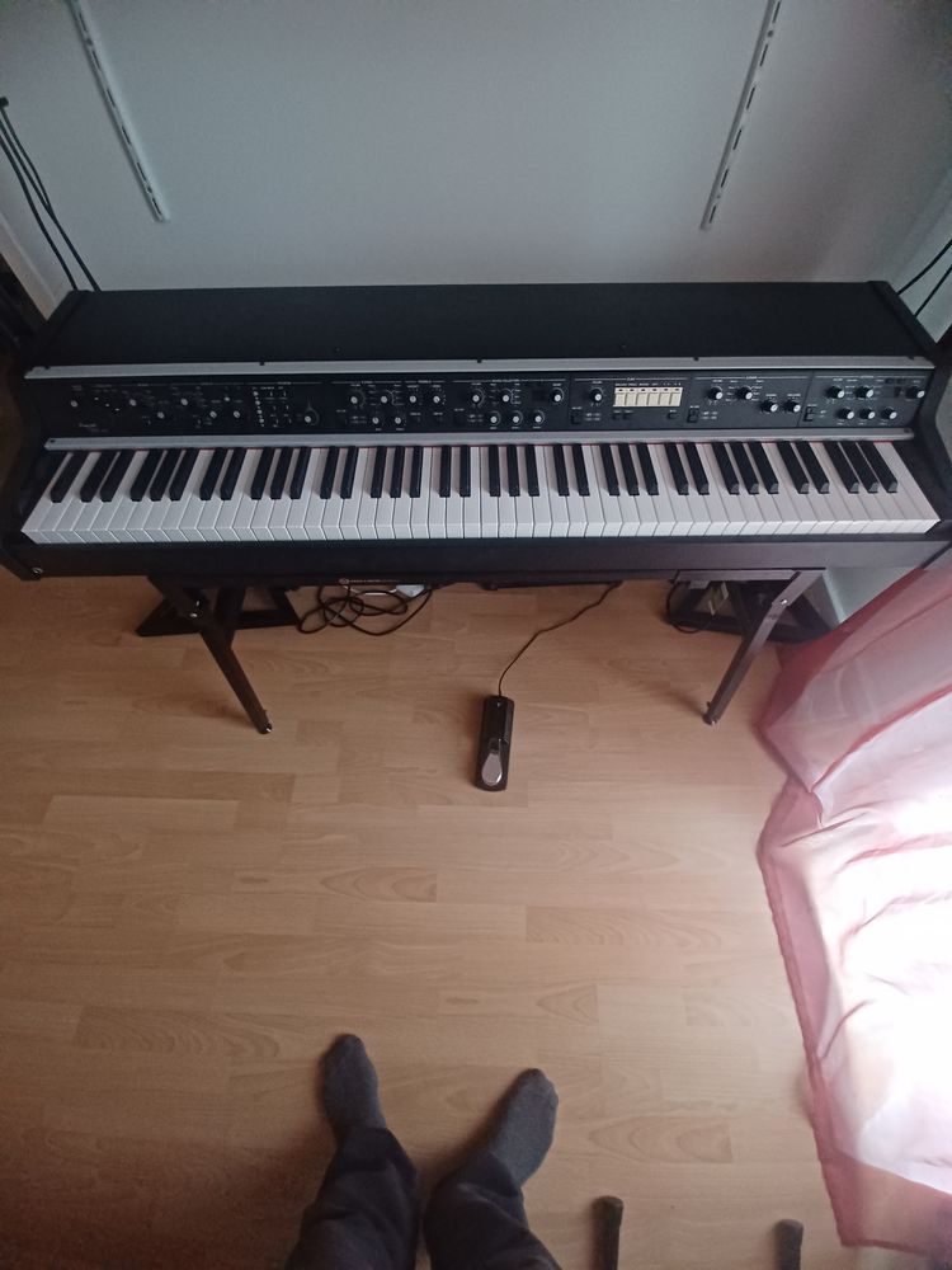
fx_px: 477
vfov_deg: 106.2
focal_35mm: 13
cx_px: 476
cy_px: 635
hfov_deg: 89.9
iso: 250
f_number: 2.2
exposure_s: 1/33.3
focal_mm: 1.42
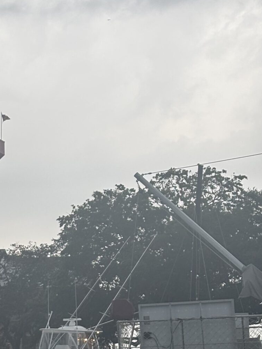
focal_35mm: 133
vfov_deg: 14.8
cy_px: 214
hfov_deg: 10.9
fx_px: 1342
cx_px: -68
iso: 32
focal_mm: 5.96
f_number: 1.6
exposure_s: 1/220
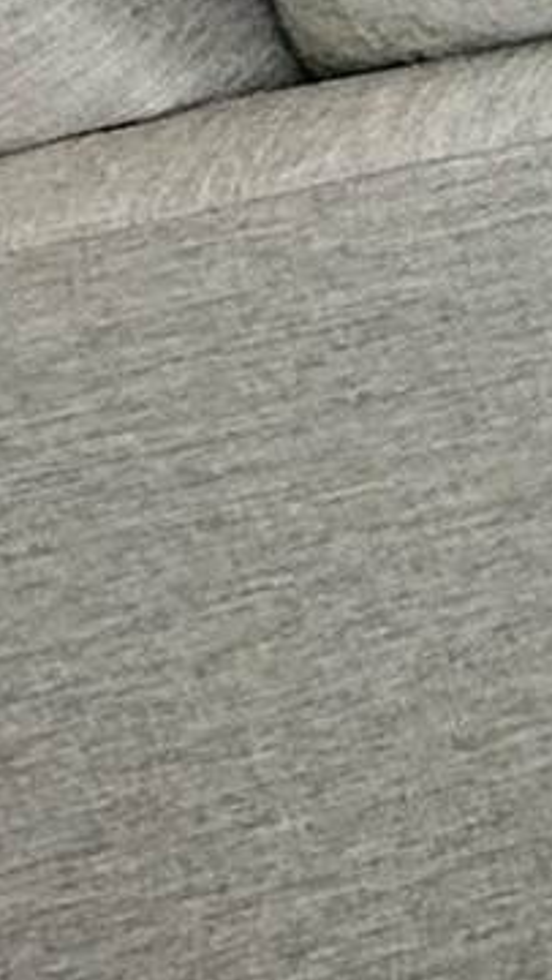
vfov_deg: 12.1
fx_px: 3376
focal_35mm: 130
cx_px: 3625
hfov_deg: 4.7
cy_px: -1587
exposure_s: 1/120
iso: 80
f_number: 2.2
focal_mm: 2.22
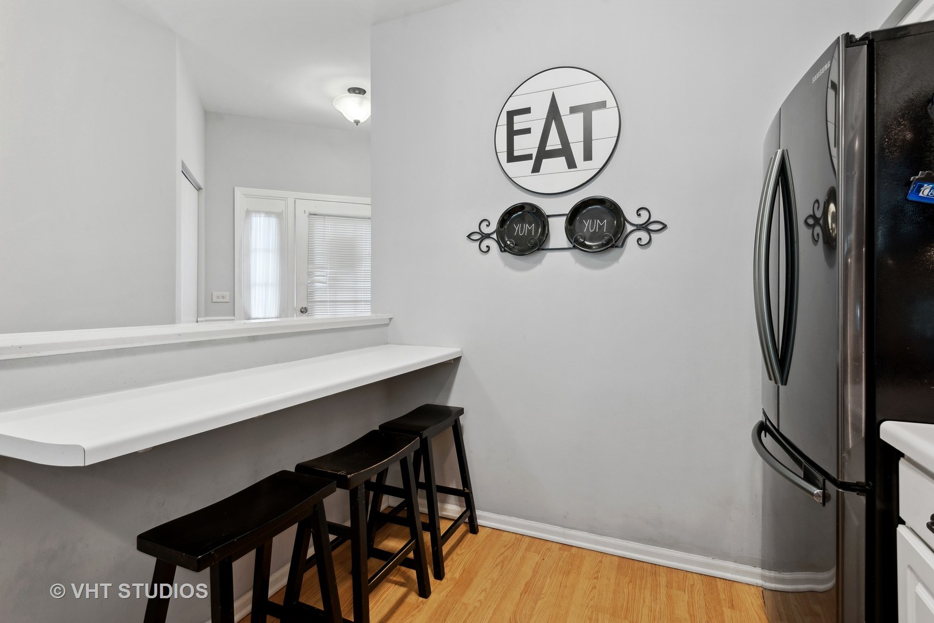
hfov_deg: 93.3
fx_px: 441
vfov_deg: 70.5
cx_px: 467
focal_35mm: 17
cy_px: 312
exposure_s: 1/4
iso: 400
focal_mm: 17
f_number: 8
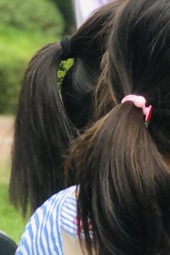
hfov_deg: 5.6
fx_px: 1685
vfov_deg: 8.6
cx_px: 415
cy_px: 131
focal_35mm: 238
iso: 25
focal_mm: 6.6
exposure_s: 1/40
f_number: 2.8
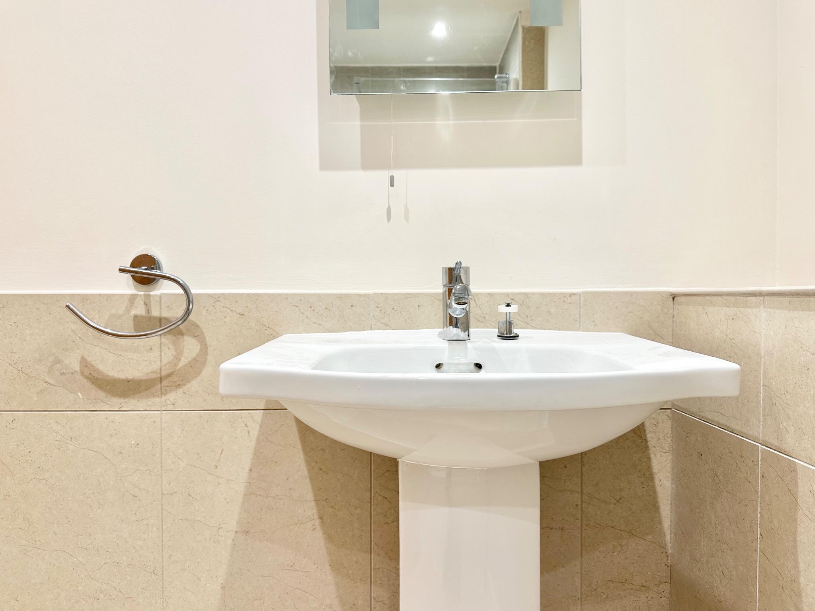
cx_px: 408
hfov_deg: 71.6
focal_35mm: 24
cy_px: 306
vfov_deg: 56.8
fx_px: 565
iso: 125
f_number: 1.78
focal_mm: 6.86
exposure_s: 1/100
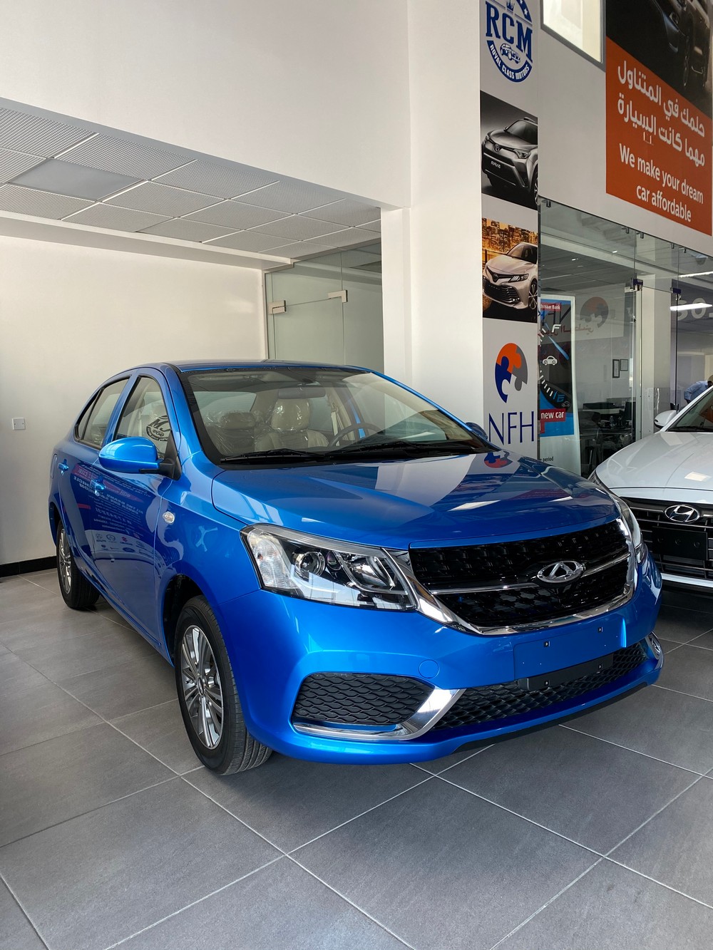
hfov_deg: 53.1
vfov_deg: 67.3
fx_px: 714
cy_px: 475
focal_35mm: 26
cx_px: 356
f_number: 1.8
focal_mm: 4.25
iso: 80
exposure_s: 1/121
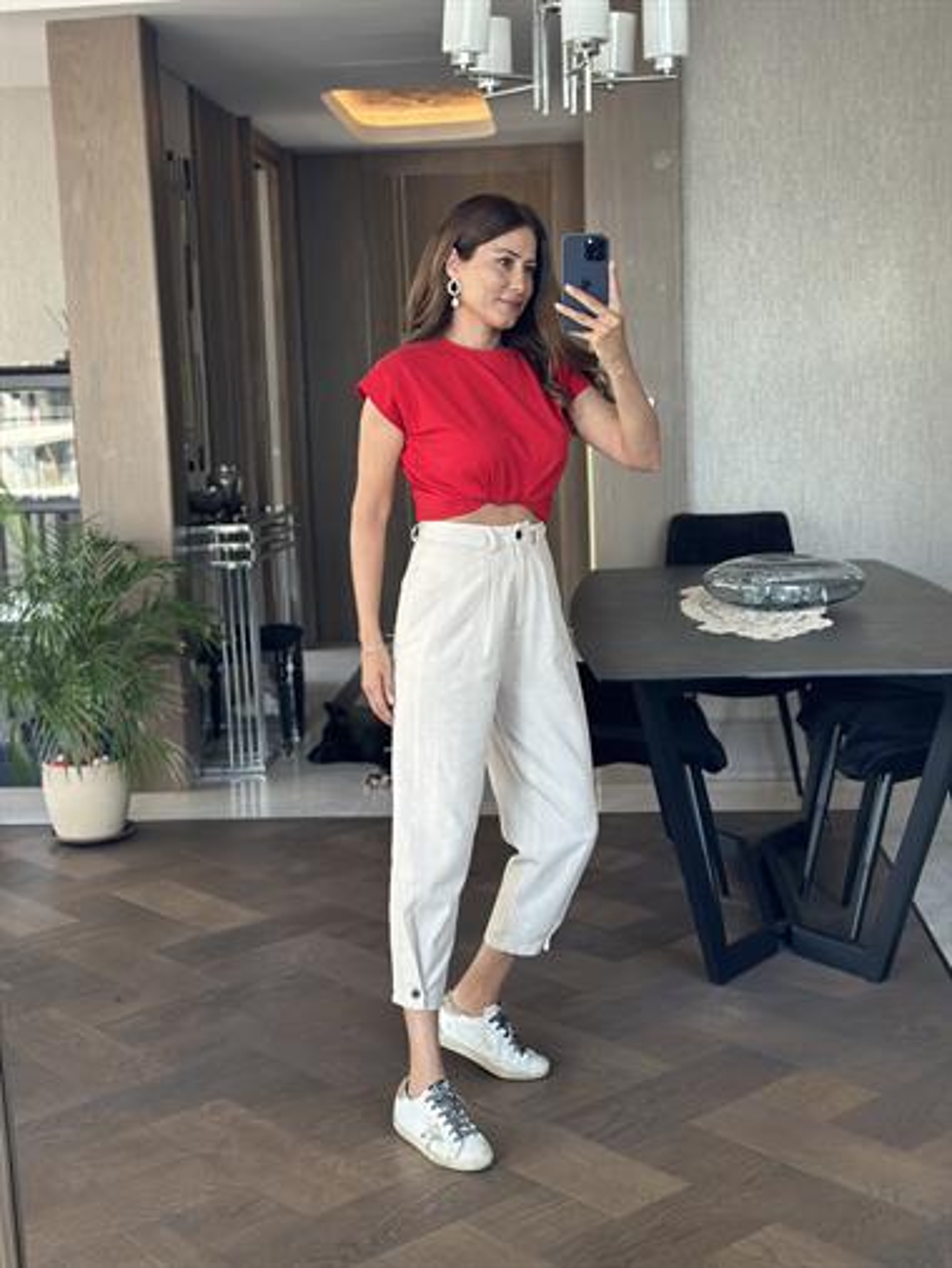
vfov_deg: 39.6
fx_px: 1759
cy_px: 634
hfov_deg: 30.3
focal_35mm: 48
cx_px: 476
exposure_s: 1/60
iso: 125
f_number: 1.78
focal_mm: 6.86
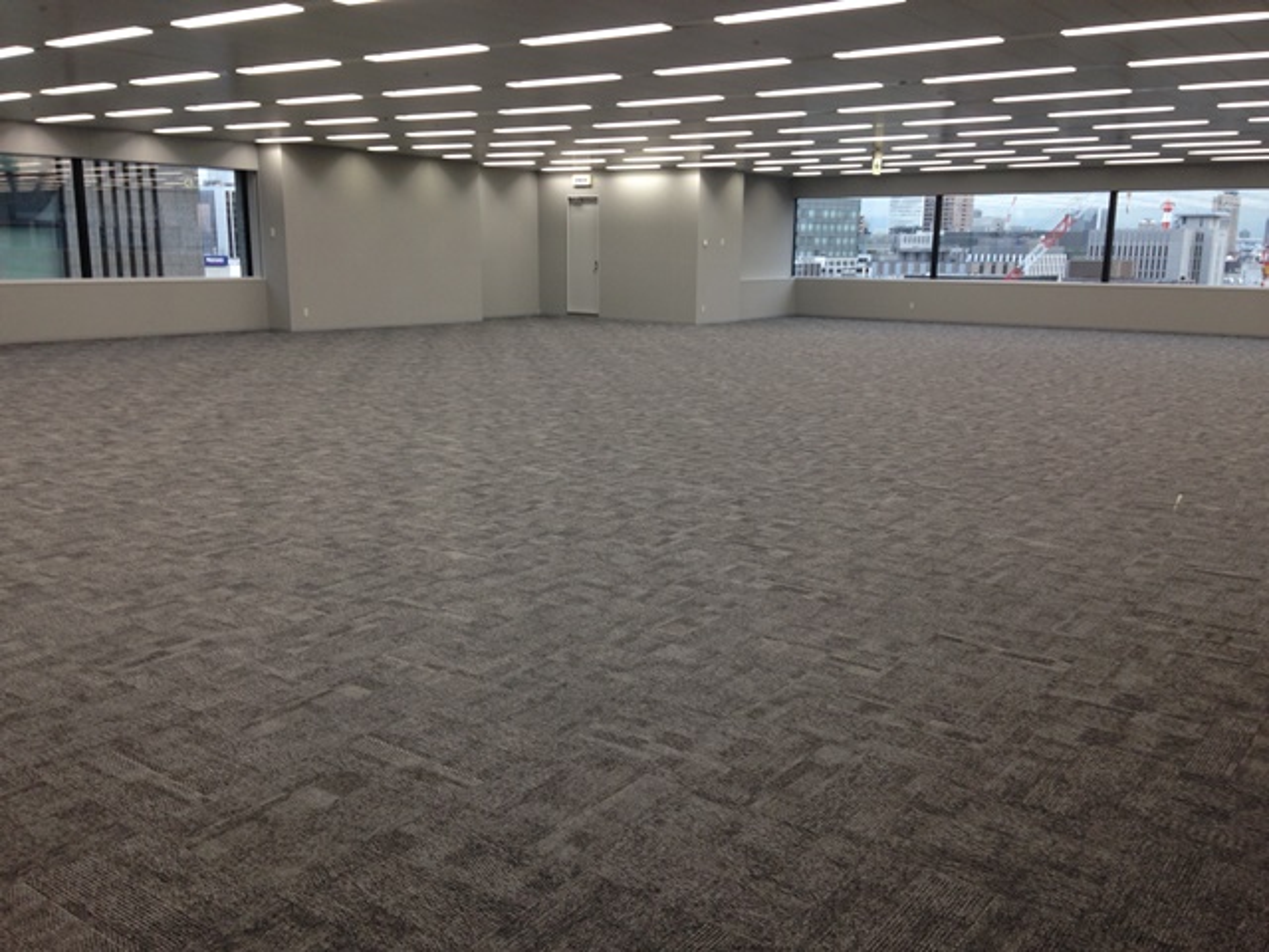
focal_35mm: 33
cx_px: 634
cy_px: 476
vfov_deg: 42.9
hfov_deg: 55.4
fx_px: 1210
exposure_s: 1/30
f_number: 2.4
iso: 50
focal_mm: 4.12
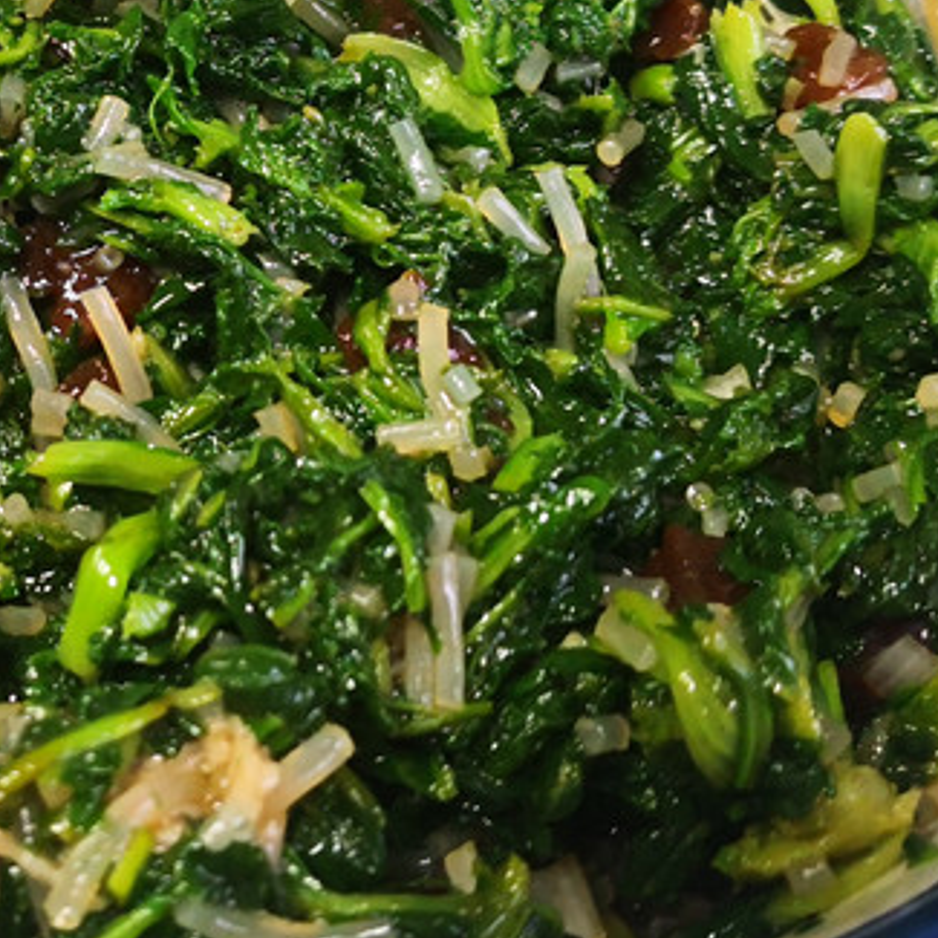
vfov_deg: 25.9
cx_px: 61
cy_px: 261
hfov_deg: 25.2
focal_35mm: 66
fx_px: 2023
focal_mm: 3.95
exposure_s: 1/33.3
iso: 400
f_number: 1.6
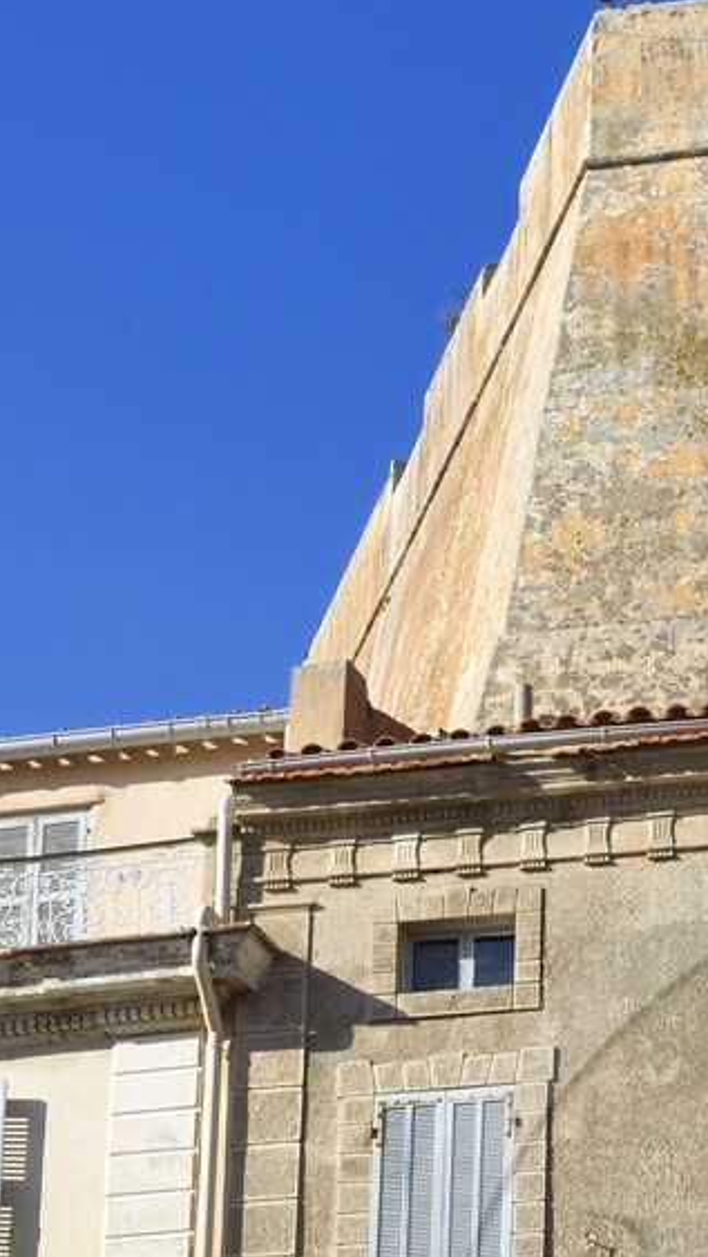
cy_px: 1478
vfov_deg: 15.5
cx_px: 1045
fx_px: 4469
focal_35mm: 134
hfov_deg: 8.8
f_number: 13
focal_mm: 45
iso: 200
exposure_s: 1/250
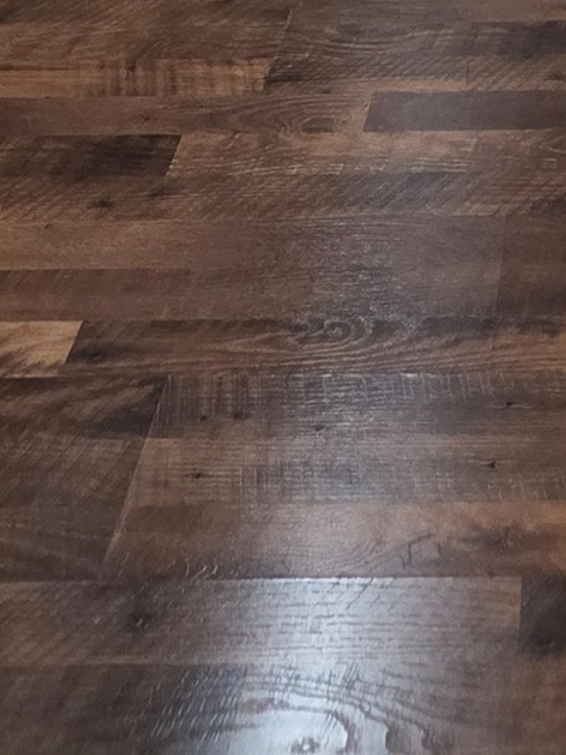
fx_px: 1221
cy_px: -828
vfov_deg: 18.2
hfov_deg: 24.4
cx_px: 620
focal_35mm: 56
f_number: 1.9
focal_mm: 2.2
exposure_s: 1/120
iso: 200
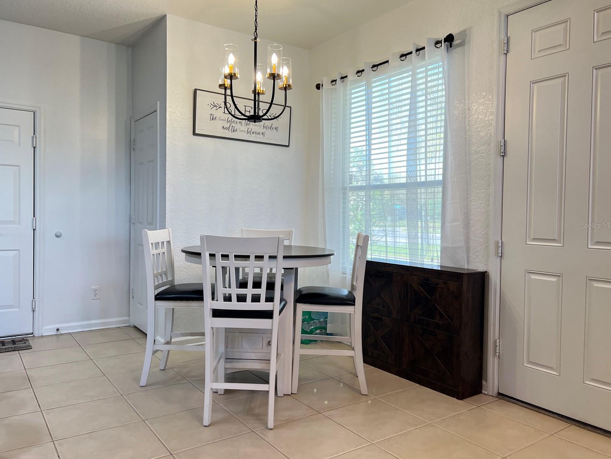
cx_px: 301
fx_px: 477
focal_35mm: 27
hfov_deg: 65.3
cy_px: 225
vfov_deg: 51.4
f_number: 1.5
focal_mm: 5.7
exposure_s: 1/120
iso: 80
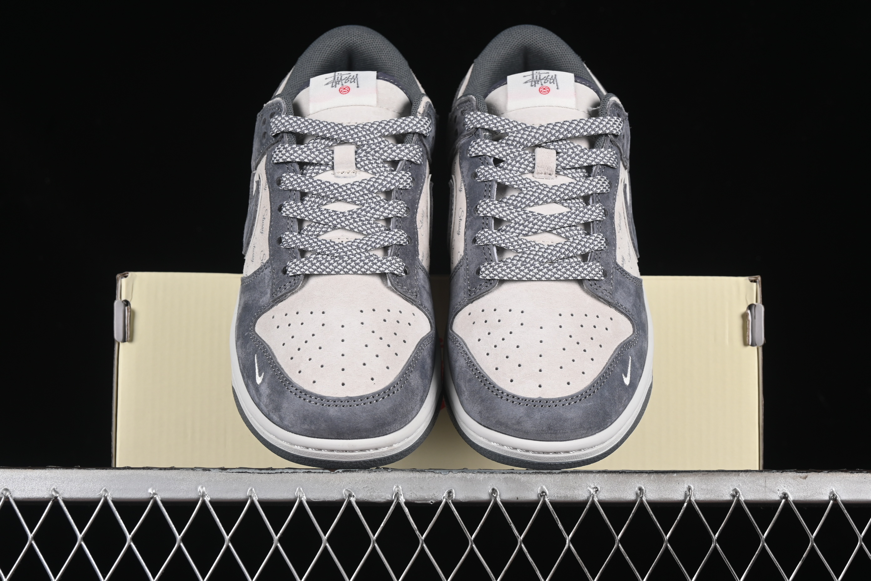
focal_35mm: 75
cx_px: 436
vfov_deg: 18.2
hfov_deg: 27.0
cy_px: 290
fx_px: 1814
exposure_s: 1/80
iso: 160
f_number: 8
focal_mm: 50
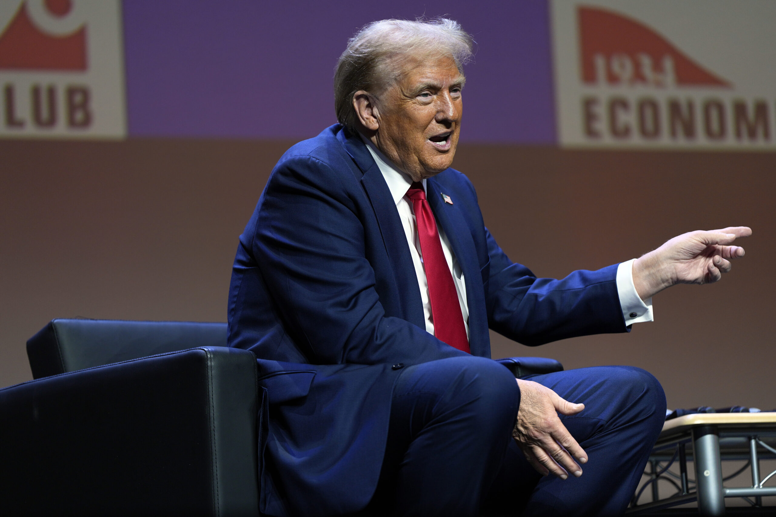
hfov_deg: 11.7
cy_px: 258
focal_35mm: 175
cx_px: 388
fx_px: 3772
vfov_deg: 7.8
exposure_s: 1/500
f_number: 2.8
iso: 320
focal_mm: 175
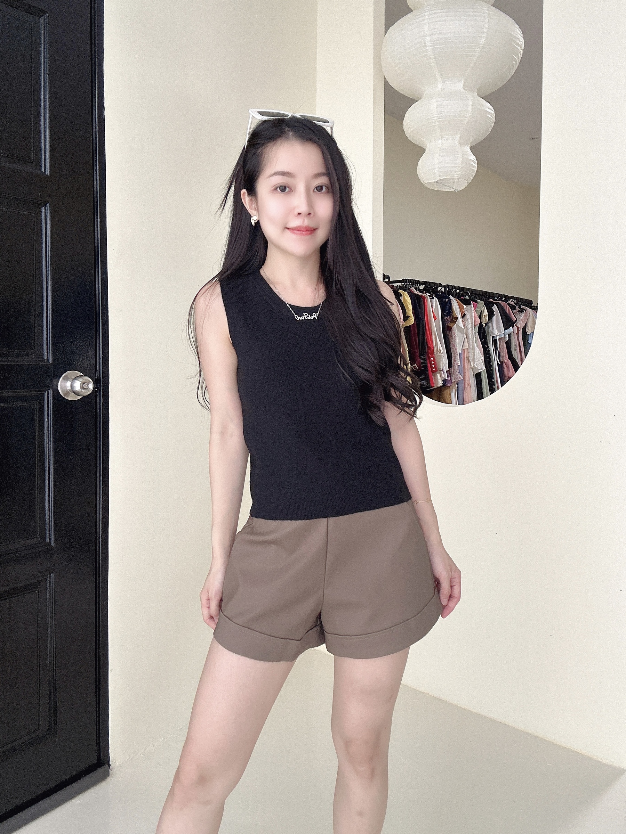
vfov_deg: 73.9
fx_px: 555
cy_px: 417
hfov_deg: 58.9
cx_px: 313
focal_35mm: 23
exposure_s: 1/60
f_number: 1.9
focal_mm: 2.69
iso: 100
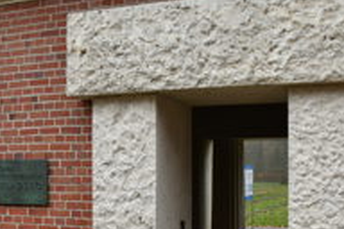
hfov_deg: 39.5
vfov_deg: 26.6
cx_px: 195
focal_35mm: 50
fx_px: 478
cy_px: 178
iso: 500
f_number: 4
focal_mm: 16
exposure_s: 1/60
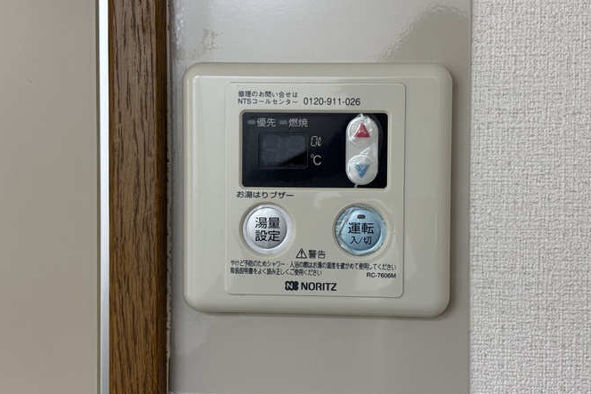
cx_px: 308
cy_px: 192
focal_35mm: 57
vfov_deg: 23.8
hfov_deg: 35.0
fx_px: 936
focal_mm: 5.96
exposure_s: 1/40
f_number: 1.6
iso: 125
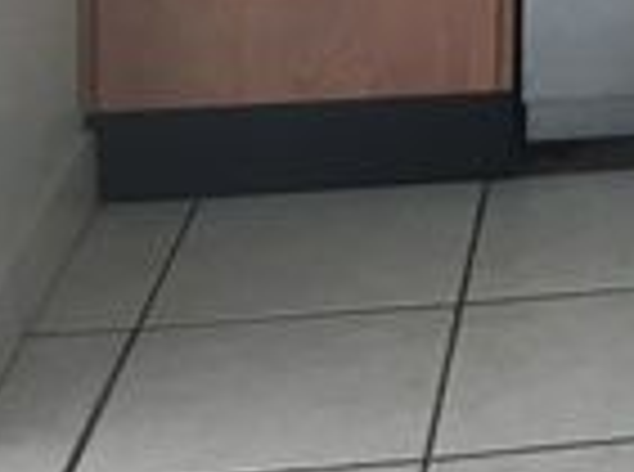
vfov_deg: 10.0
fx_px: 2411
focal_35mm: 132
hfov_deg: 12.5
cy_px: -598
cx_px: 1403
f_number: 2.2
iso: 100
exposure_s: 1/33
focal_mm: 4.15
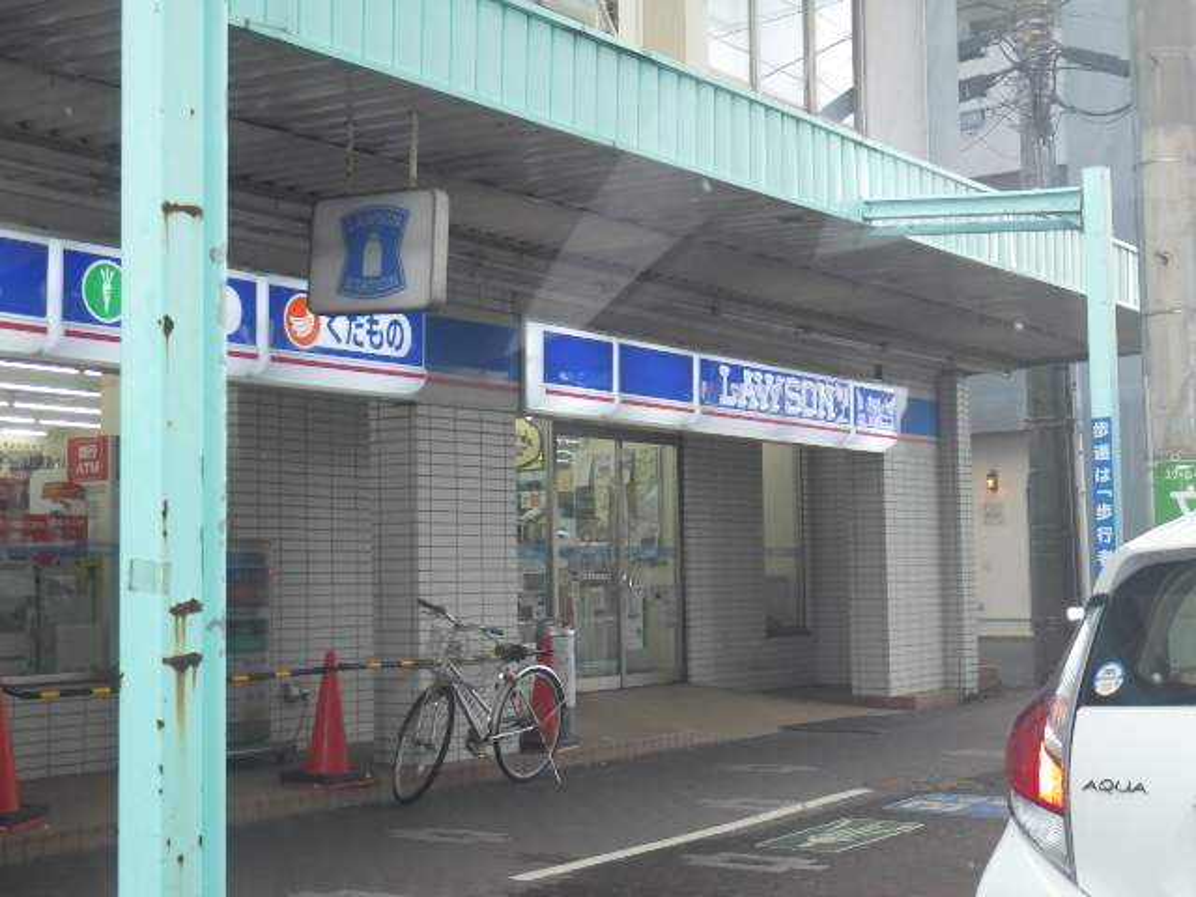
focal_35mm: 51
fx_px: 1762
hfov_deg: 37.5
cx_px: 598
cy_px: 448
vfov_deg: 28.6
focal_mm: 9.1
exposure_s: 1/60
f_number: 4.4
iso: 320
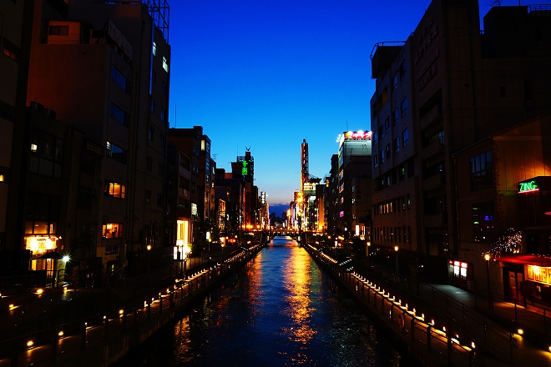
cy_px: 184
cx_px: 276
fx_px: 367
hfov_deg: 73.7
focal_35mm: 24
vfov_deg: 53.1
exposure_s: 2.5
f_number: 16
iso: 100
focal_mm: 16
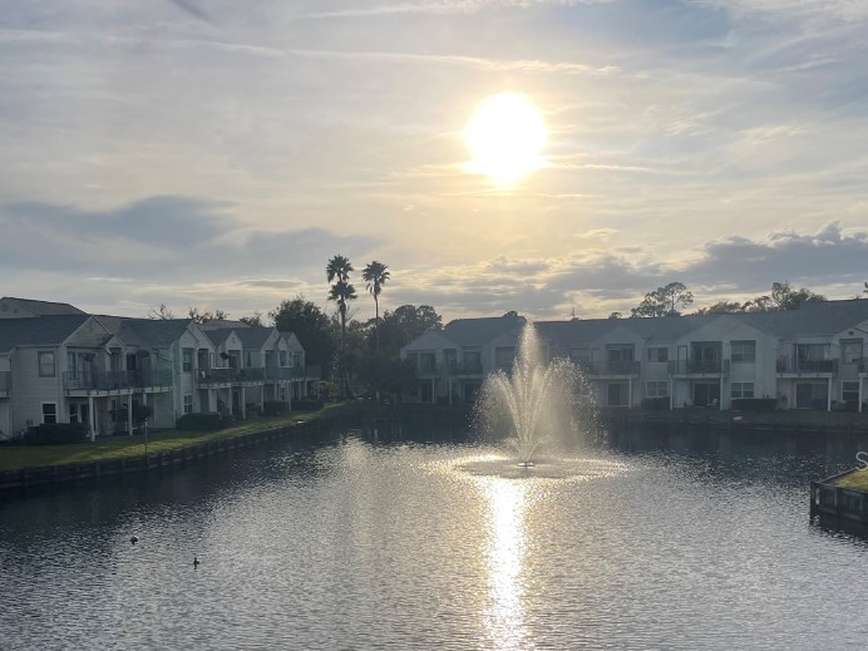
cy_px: 460
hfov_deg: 49.7
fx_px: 928
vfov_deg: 38.0
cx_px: 331
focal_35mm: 37
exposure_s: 1/12048
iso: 32
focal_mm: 5.1
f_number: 1.6
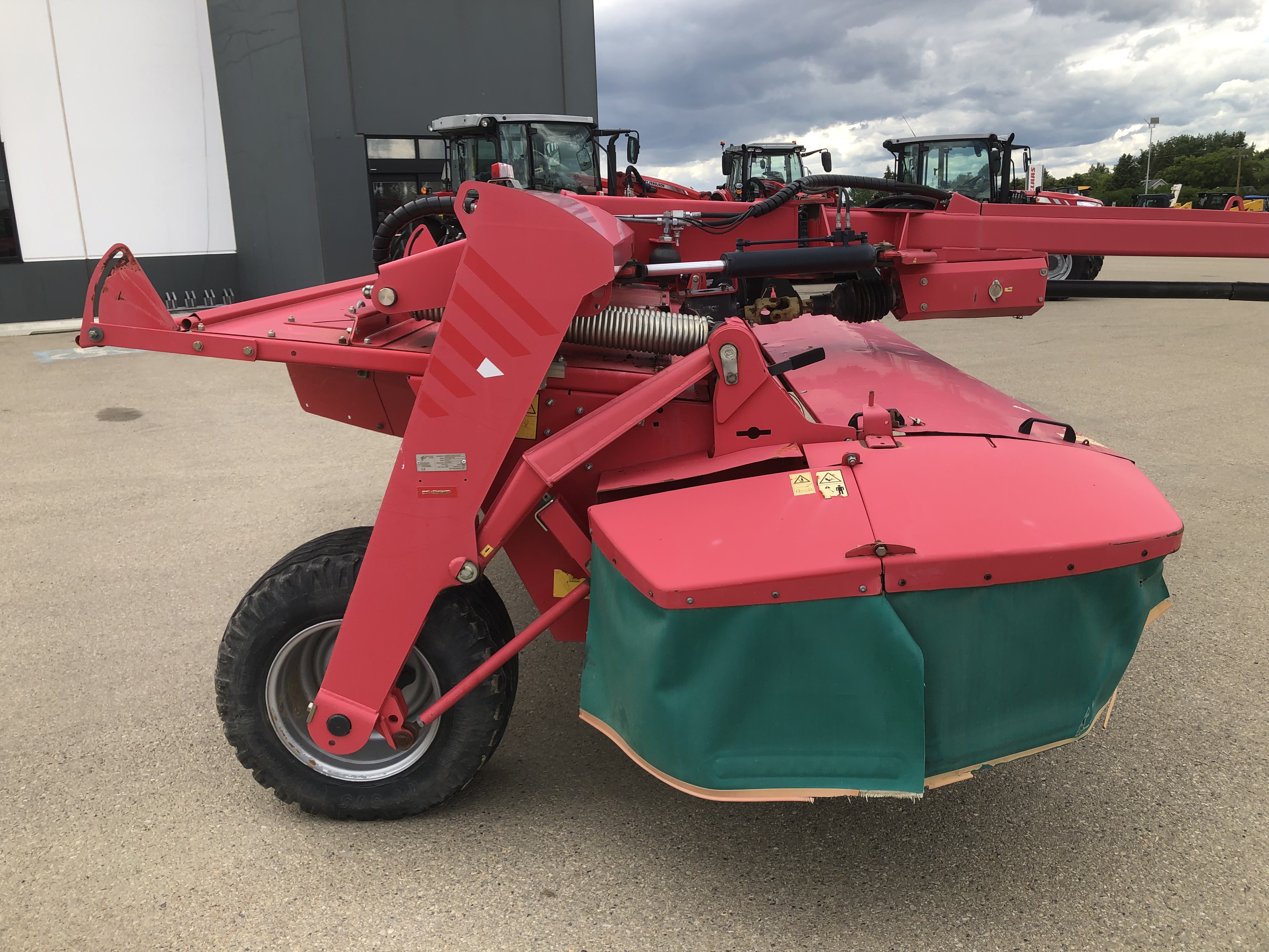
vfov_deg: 49.7
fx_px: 1026
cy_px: 476
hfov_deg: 63.4
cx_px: 634
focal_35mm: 28
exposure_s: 1/800
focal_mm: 3.99
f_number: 1.8
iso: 20
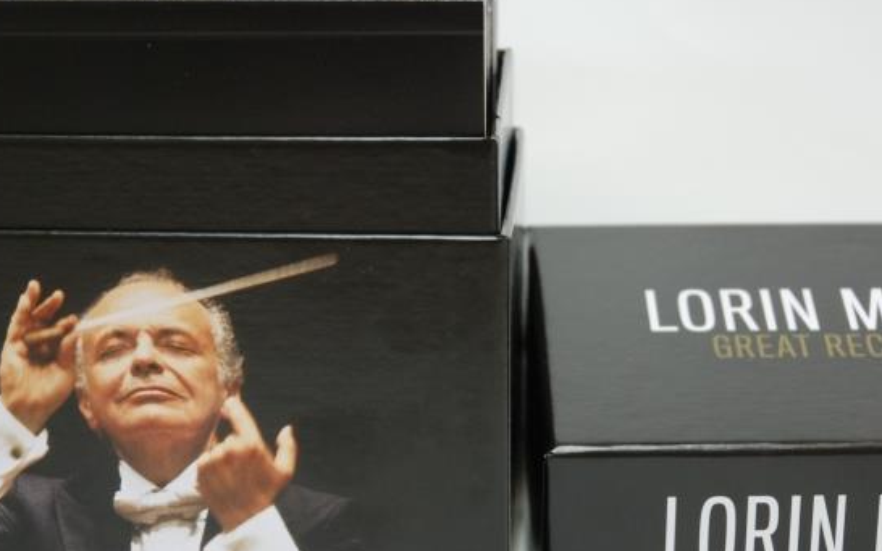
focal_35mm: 132
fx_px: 3172
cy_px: 284
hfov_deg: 15.8
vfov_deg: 9.9
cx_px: 494
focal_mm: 46
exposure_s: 1/20
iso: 400
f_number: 4.5
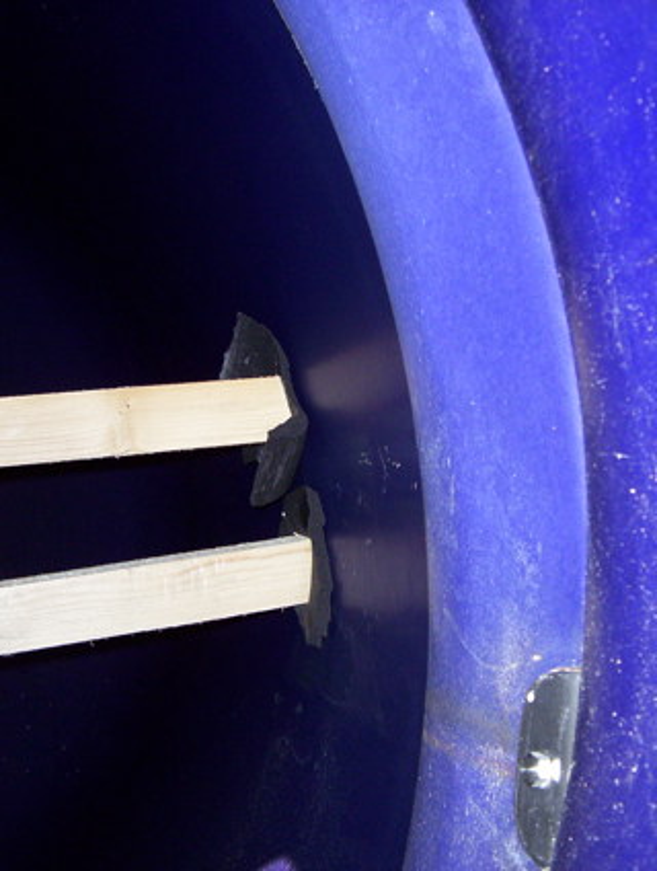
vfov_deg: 47.8
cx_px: 328
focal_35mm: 39
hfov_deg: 37.0
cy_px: 436
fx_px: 983
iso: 140
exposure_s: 1/60
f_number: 3.84
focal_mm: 5.26
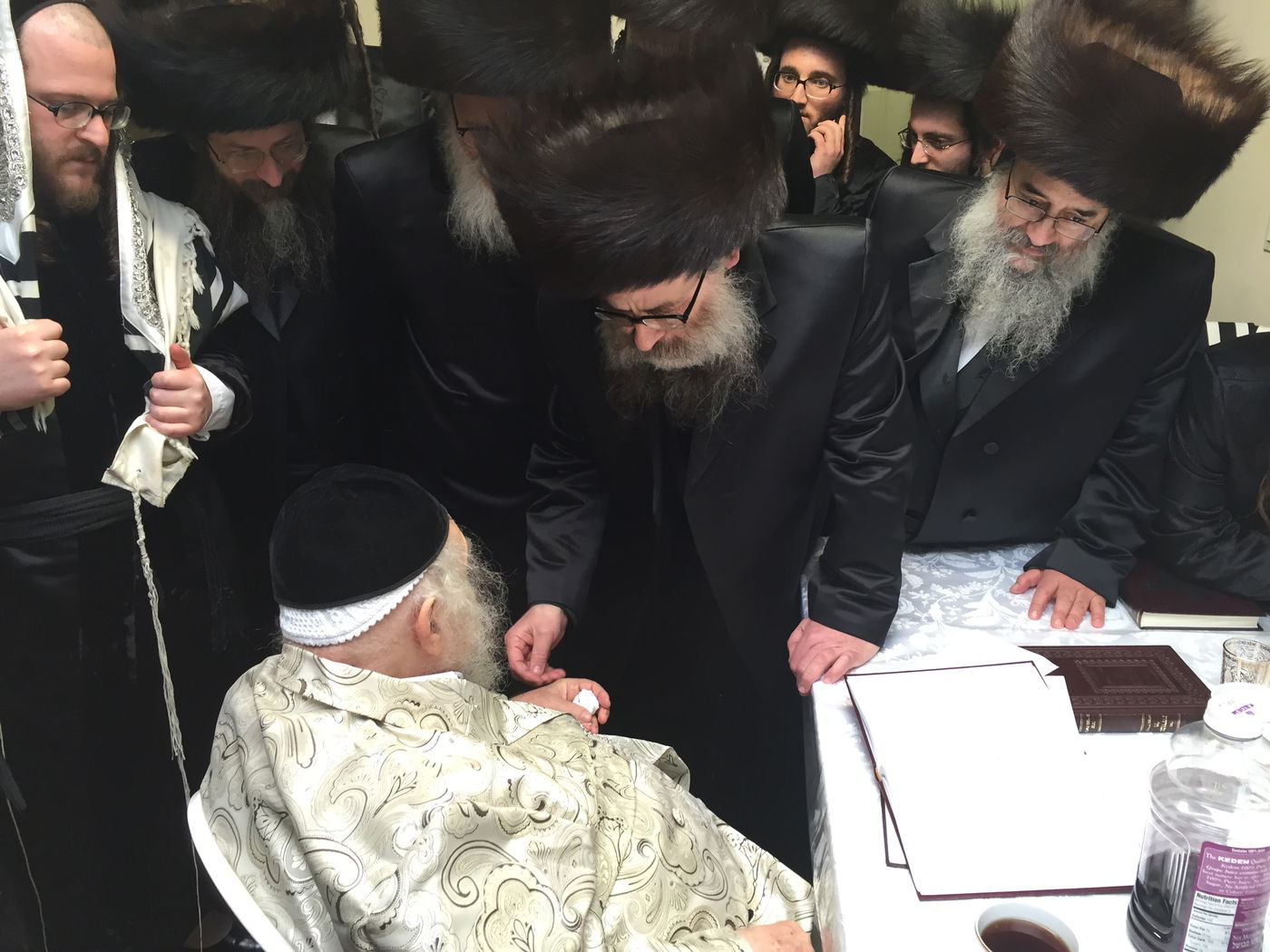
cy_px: 476
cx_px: 635
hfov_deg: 61.7
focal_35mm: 29
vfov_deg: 48.2
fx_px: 1064
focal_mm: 4.15
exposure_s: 1/40
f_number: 2.2
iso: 32
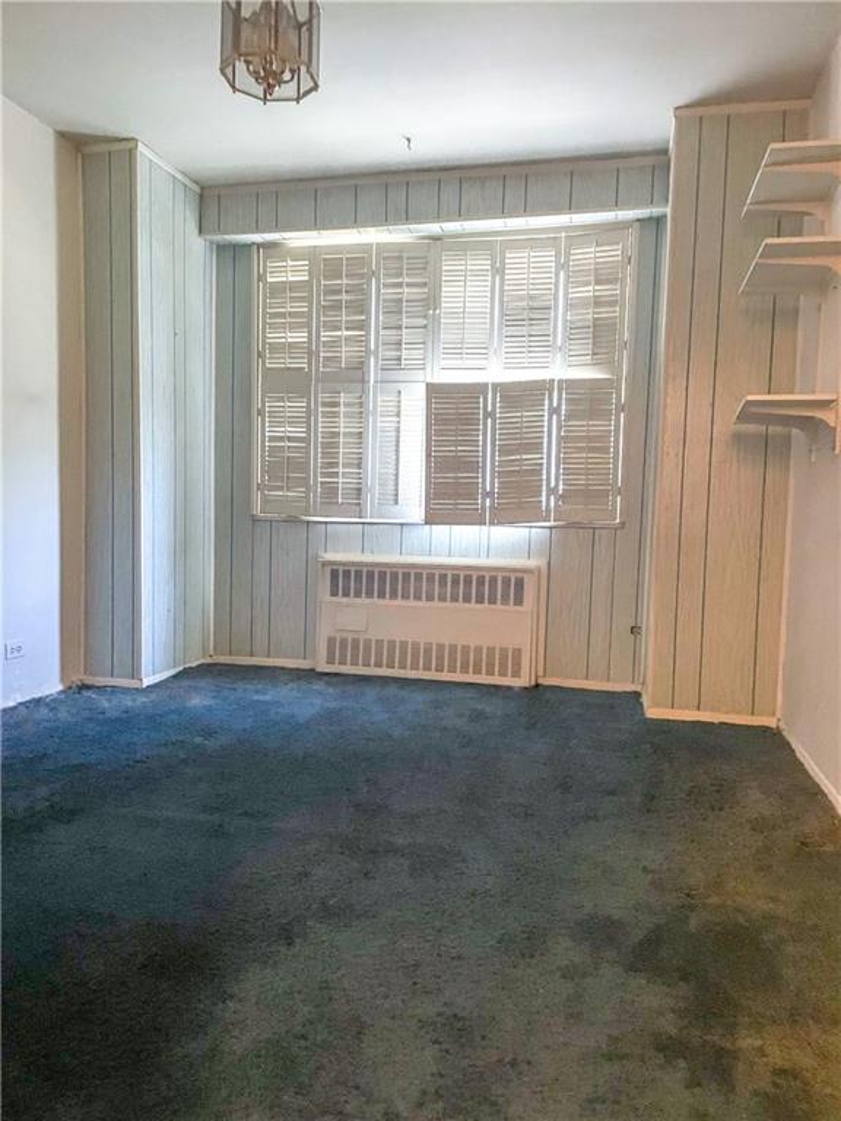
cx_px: 420
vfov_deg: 67.3
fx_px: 842
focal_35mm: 26
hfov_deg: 53.1
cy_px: 560
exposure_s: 1/30
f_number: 1.6
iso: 800
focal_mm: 4.2
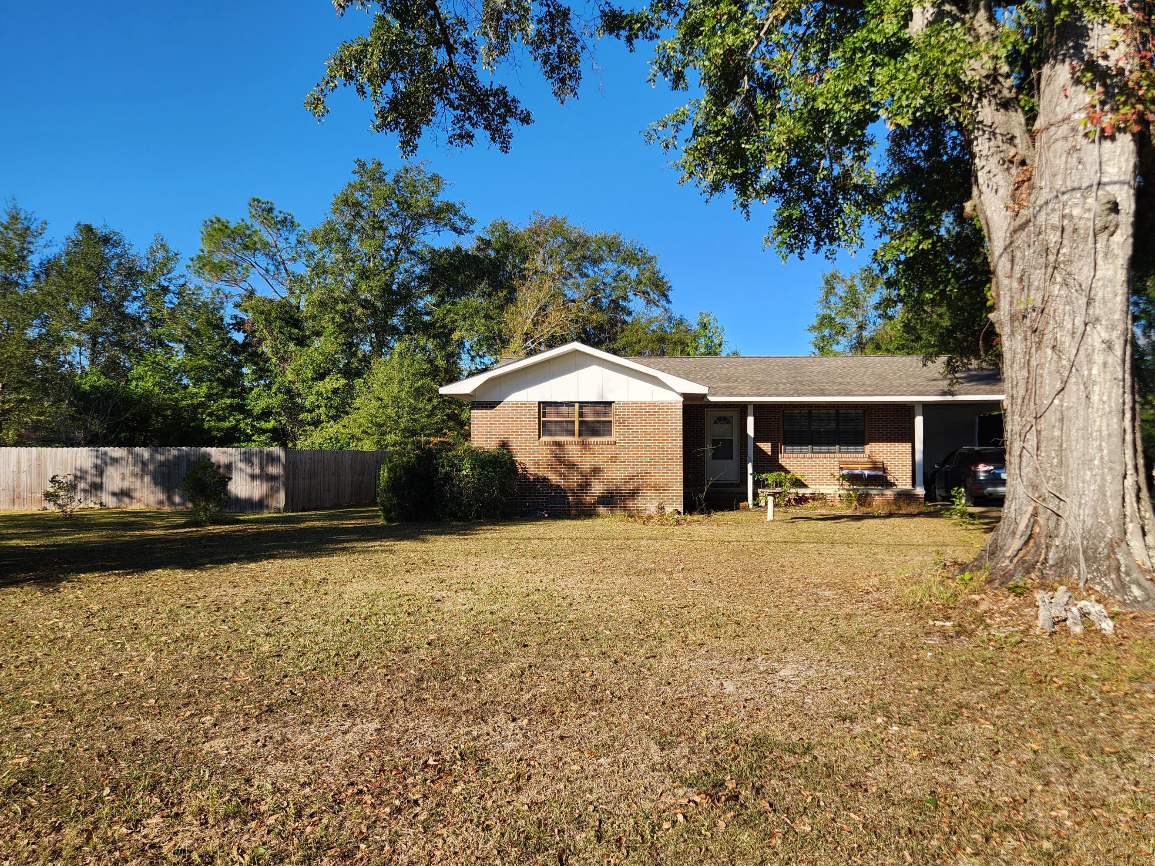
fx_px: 867
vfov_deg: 53.0
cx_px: 642
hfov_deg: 67.1
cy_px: 449
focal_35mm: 26
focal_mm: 5.4
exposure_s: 1/963
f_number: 1.8
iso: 20
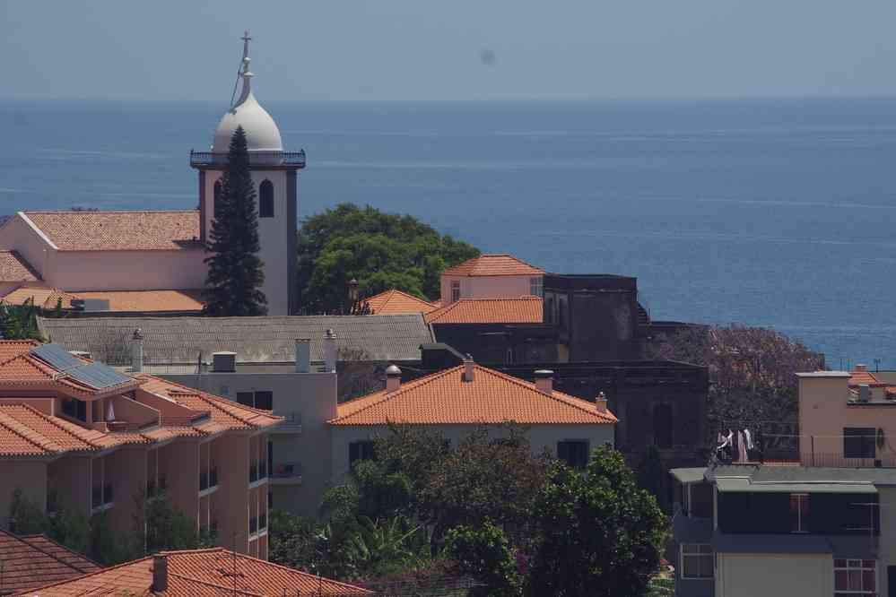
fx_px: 6346
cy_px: 298
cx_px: 448
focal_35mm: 255
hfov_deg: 8.1
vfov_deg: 5.4
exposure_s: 1/200
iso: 200
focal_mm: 170
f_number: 8
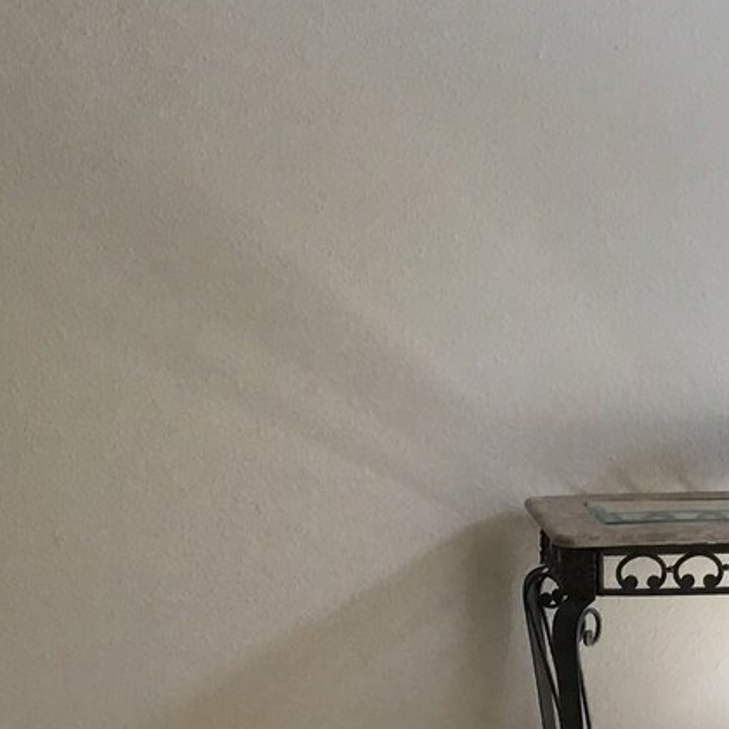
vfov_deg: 18.4
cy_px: 555
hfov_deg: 18.0
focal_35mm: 94
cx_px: 732
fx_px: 2240
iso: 32
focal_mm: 3.3
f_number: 2.4
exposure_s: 1/40
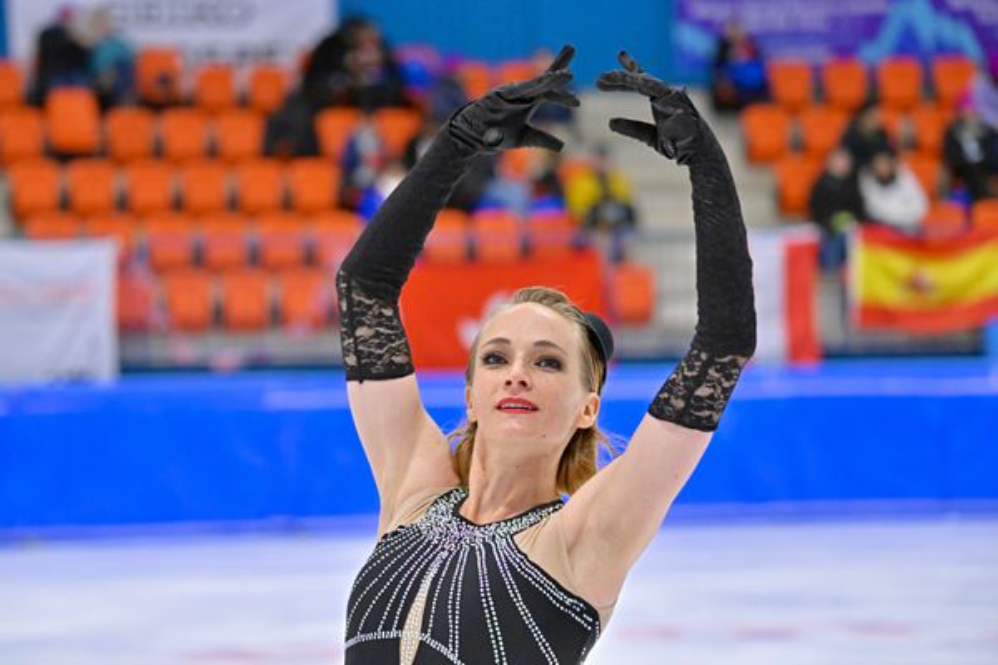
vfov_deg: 9.5
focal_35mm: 145
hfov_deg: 14.2
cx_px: 499
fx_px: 4019
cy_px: 332
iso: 4000
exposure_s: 1/800
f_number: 4.8
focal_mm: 145
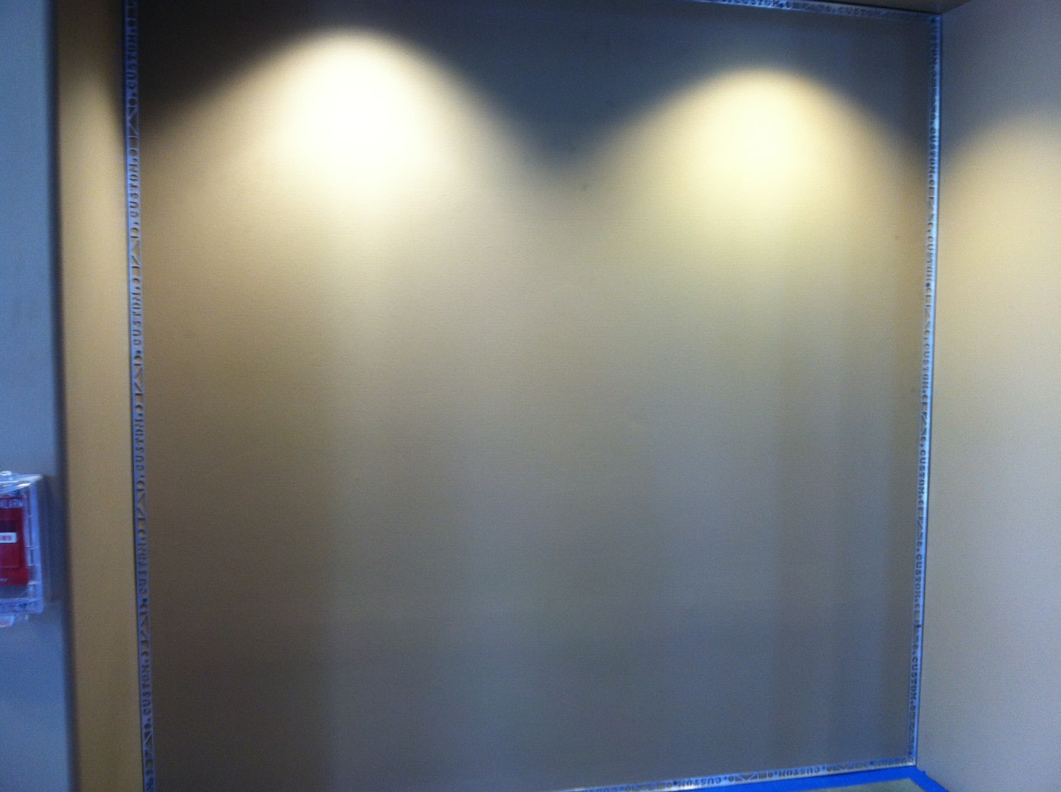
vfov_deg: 40.6
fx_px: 1071
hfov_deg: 52.7
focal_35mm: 35
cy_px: 396
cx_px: 530
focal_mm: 3.85
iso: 80
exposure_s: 1/15
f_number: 2.8
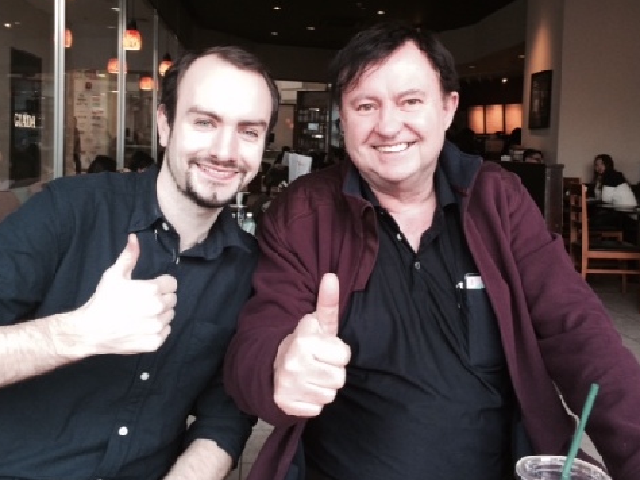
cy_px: 183
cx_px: 309
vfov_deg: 37.5
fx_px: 702
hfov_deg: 49.0
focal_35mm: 38
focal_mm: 4.12
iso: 50
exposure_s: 1/30
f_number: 2.2
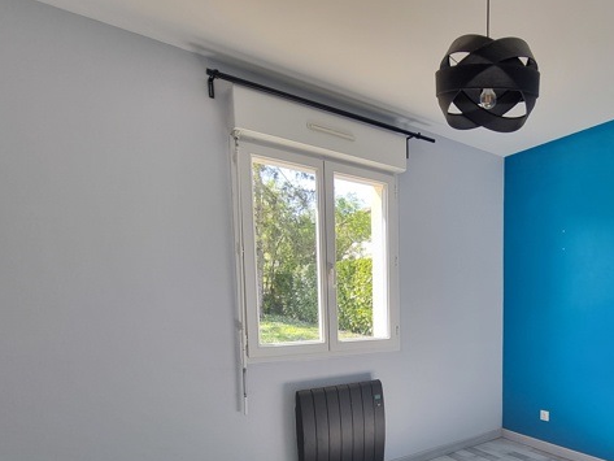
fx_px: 390
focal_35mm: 22
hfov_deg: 70.3
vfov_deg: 58.5
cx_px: 474
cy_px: 335
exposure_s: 1/100
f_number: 2.2
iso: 100
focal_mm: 2.2
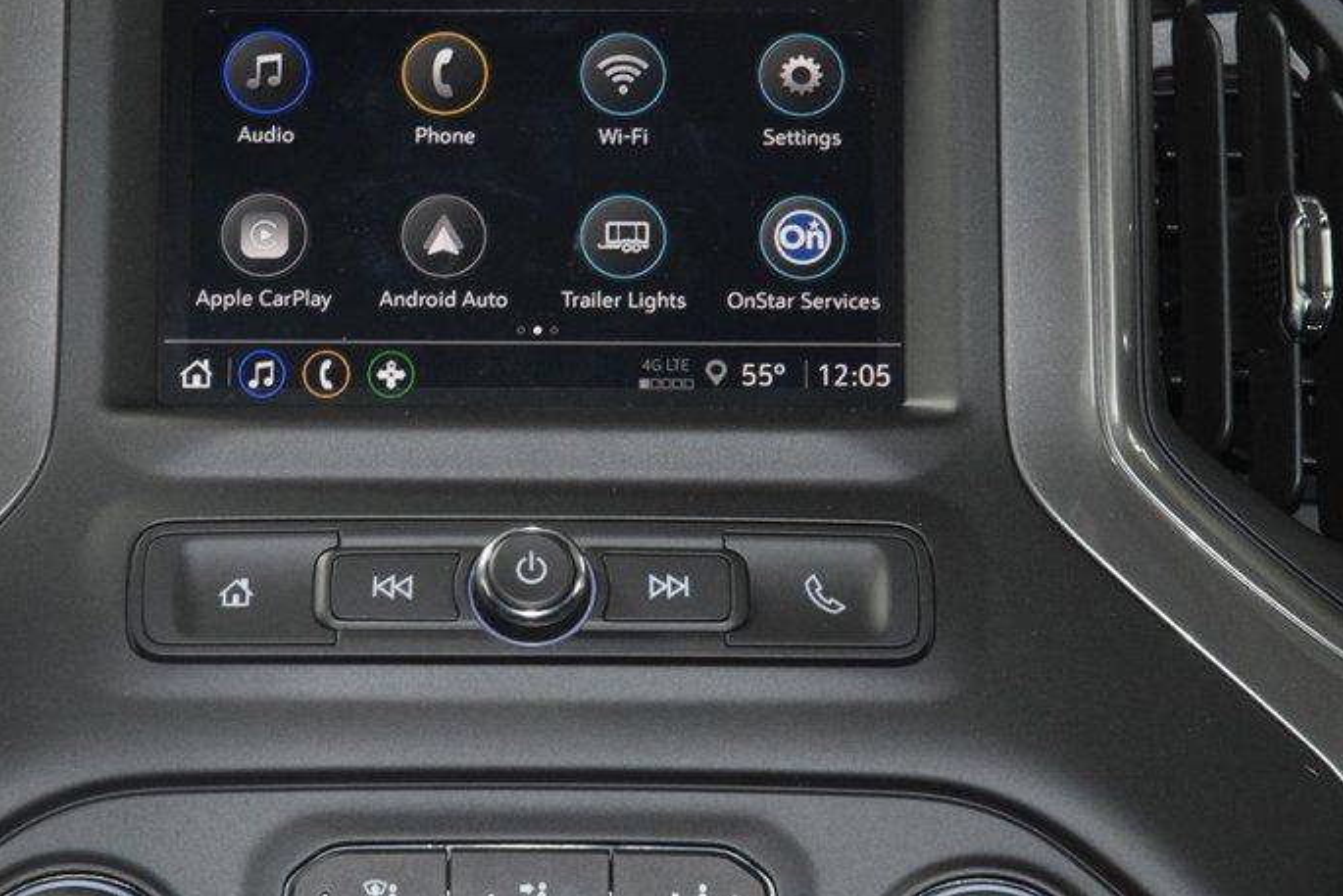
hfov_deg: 13.1
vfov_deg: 8.7
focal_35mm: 157
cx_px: 529
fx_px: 5858
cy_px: 311
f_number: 4.5
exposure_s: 1/60
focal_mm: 70
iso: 3200
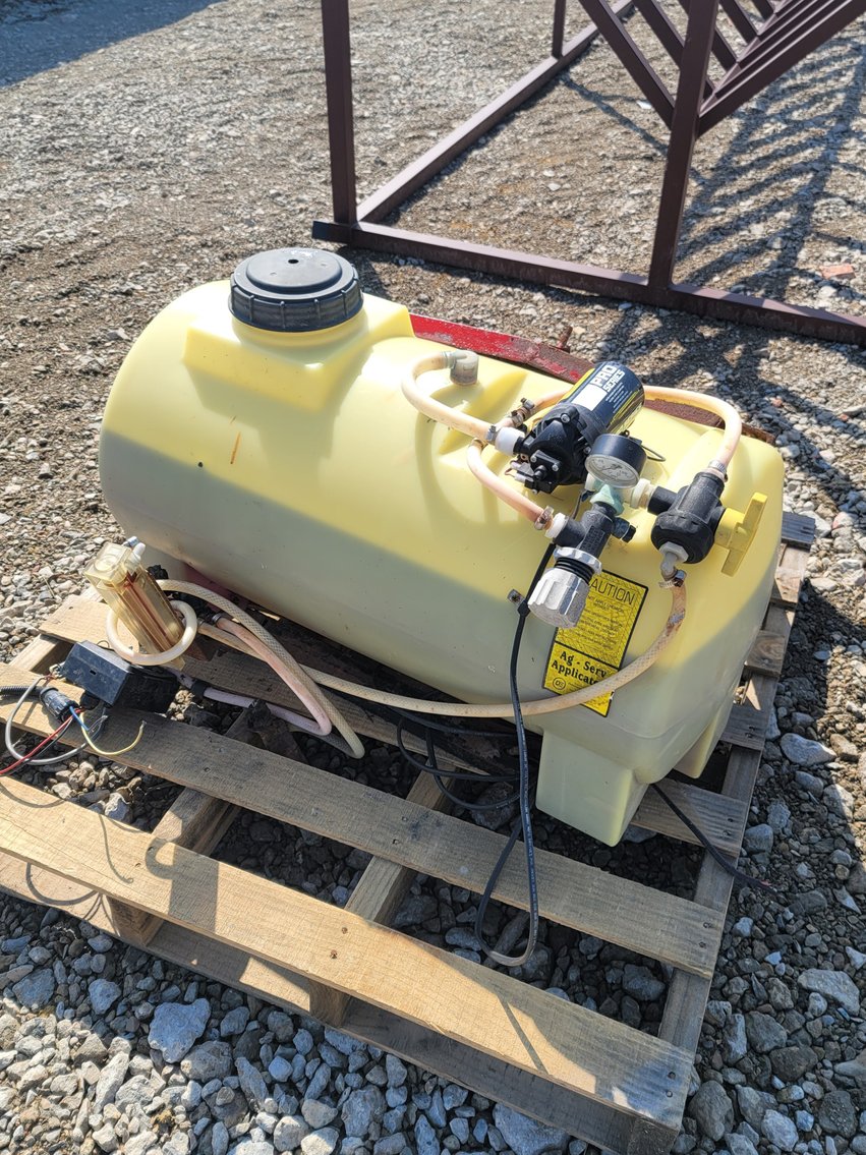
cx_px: 433
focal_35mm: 25
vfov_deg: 69.4
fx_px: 834
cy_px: 578
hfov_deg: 54.9
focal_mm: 7
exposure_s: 1/664
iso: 20
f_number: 1.8
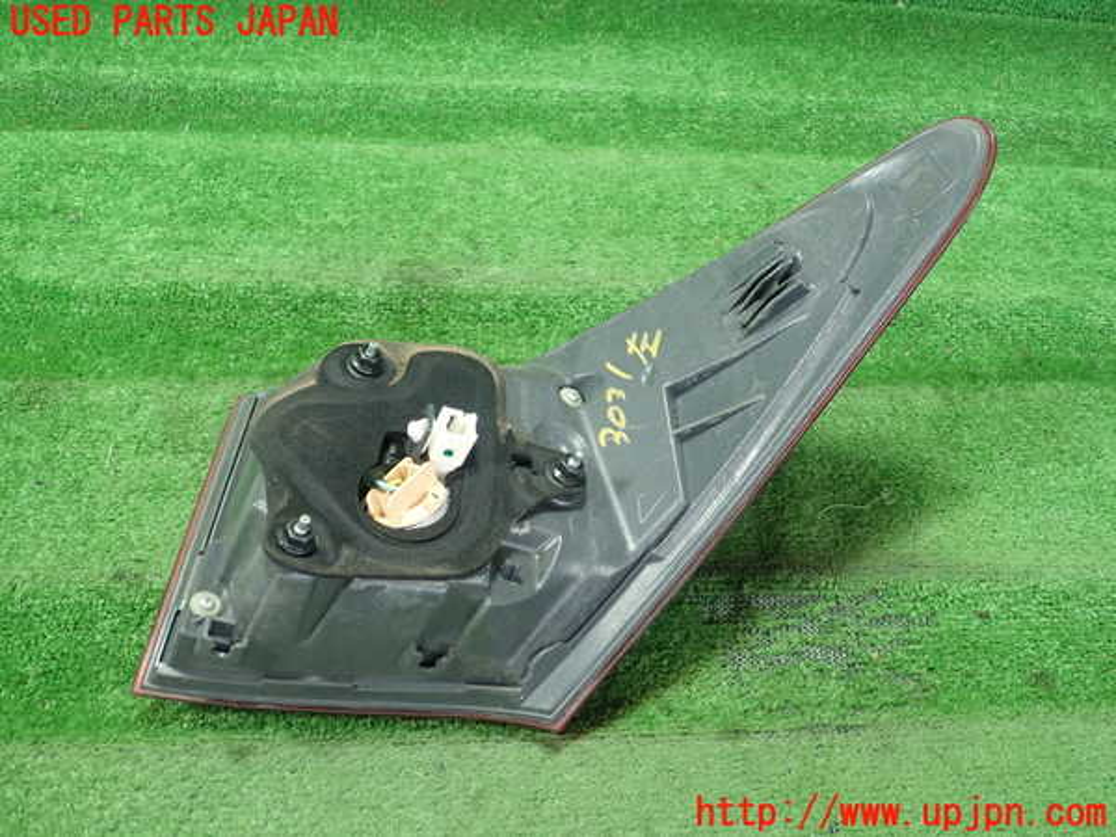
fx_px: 967
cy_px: 418
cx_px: 558
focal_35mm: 30
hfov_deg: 60.0
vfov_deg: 46.8
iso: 500
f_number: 2.3
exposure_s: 1/125
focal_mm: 5.5
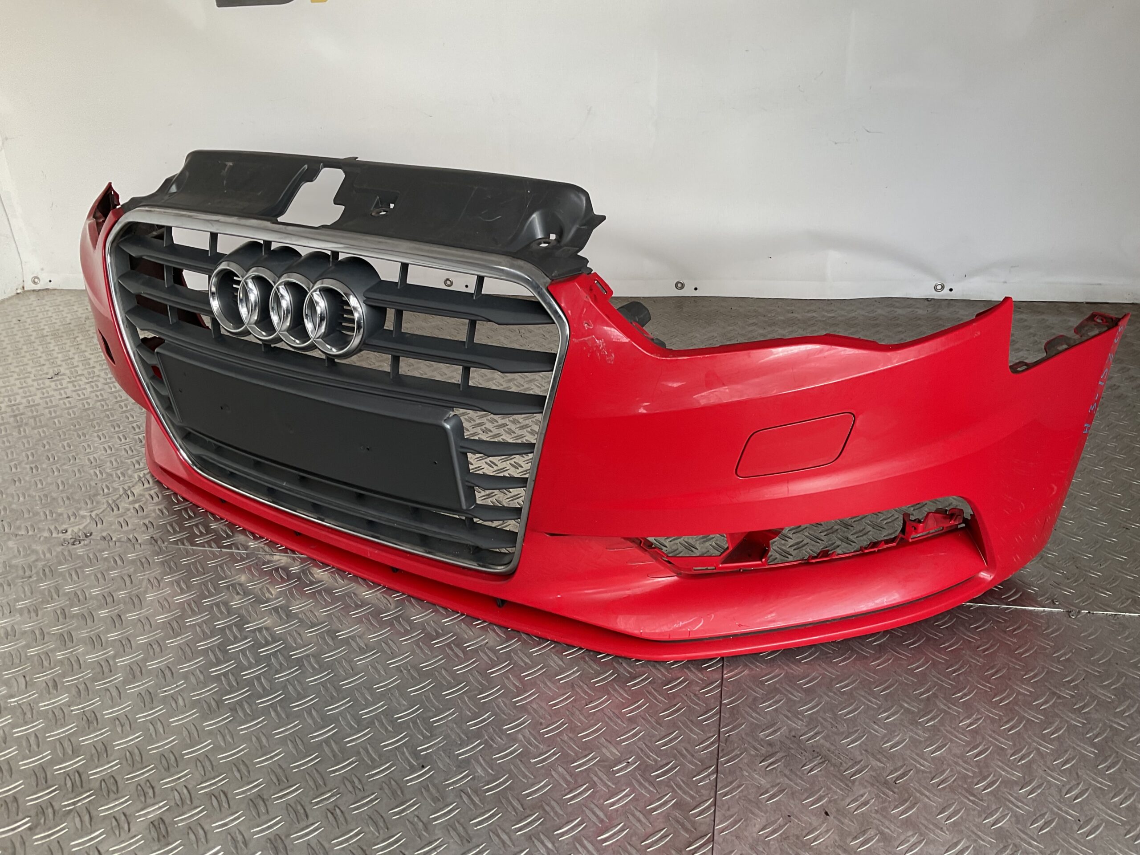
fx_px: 955
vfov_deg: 48.2
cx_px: 570
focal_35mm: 29
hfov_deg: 61.7
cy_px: 428
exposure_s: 1/100
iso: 25
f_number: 1.8
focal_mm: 3
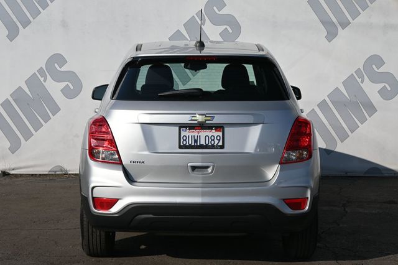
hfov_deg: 27.0
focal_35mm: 75
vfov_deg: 18.2
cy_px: 132
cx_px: 199
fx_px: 829
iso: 100
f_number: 7.1
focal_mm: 50
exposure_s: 1/400
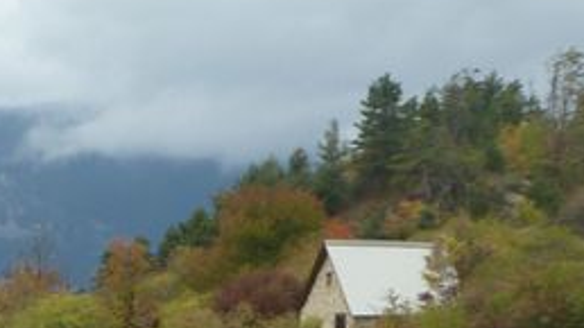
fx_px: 3298
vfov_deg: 5.7
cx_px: -267
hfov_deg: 9.8
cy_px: 391
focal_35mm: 213
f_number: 4
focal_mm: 10.3
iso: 80
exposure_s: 1/100
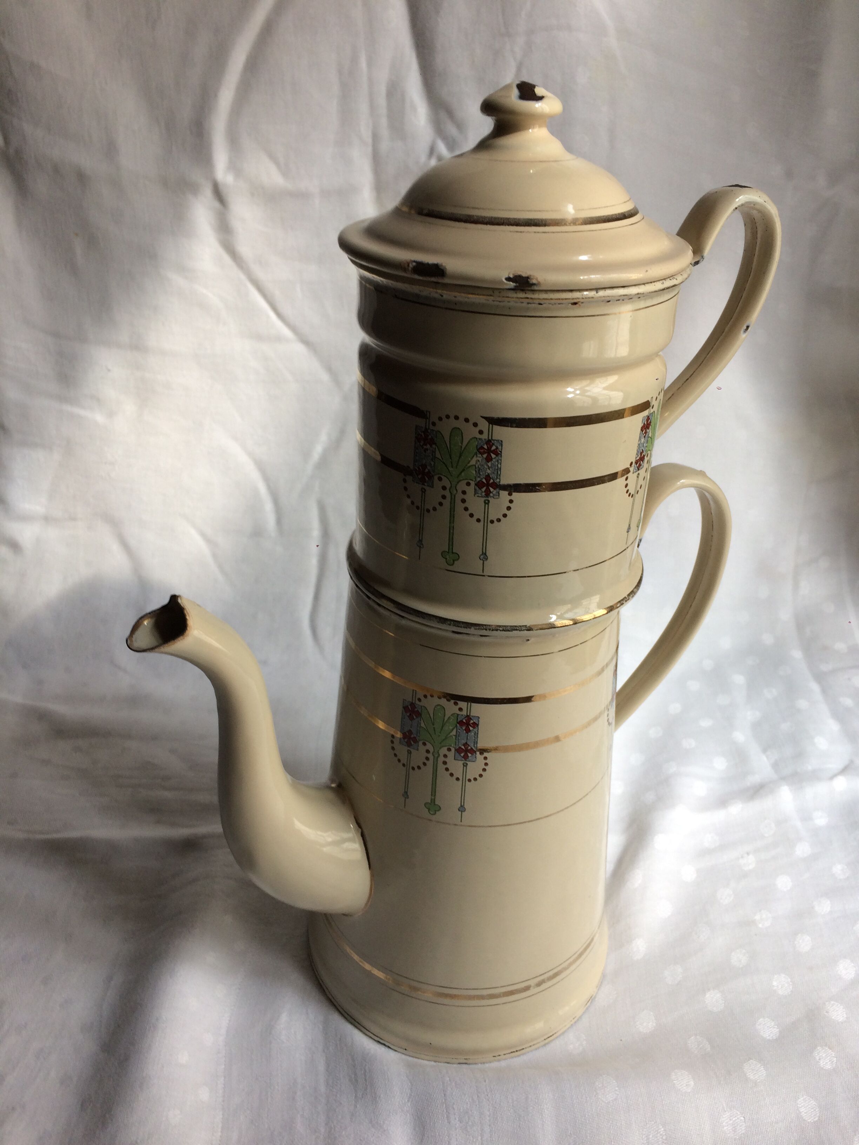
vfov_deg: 61.7
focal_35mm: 29
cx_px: 430
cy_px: 572
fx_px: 960
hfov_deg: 48.2
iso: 50
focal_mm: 4.15
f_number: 2.2
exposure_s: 1/50
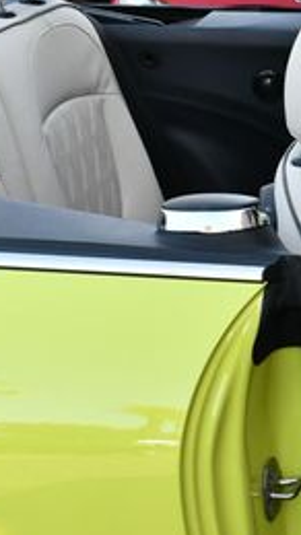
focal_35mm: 93
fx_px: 1321
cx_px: 600
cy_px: 313
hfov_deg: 11.7
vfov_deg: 22.9
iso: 400
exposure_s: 1/250
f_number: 5.6
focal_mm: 18
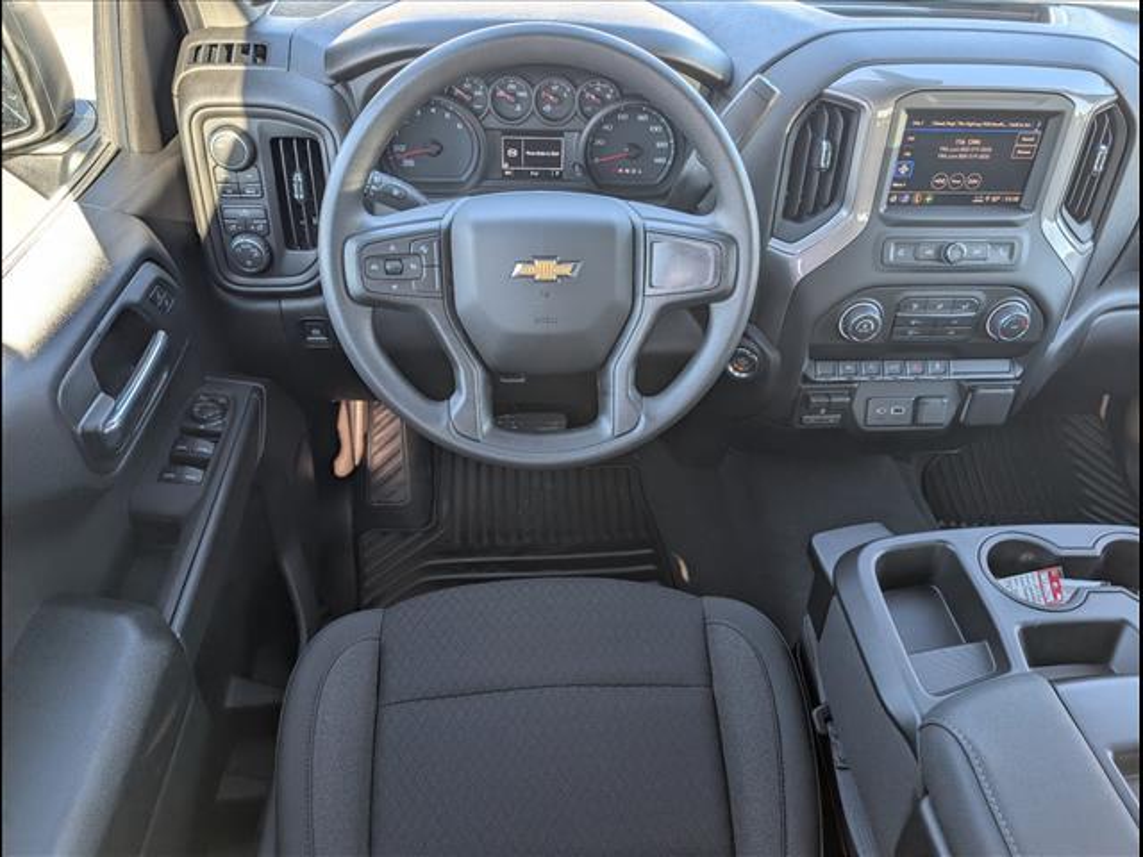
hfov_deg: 71.6
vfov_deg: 56.8
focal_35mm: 24
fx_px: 792
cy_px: 428
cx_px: 572
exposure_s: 1/370
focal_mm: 6.9
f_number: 1.68
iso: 162
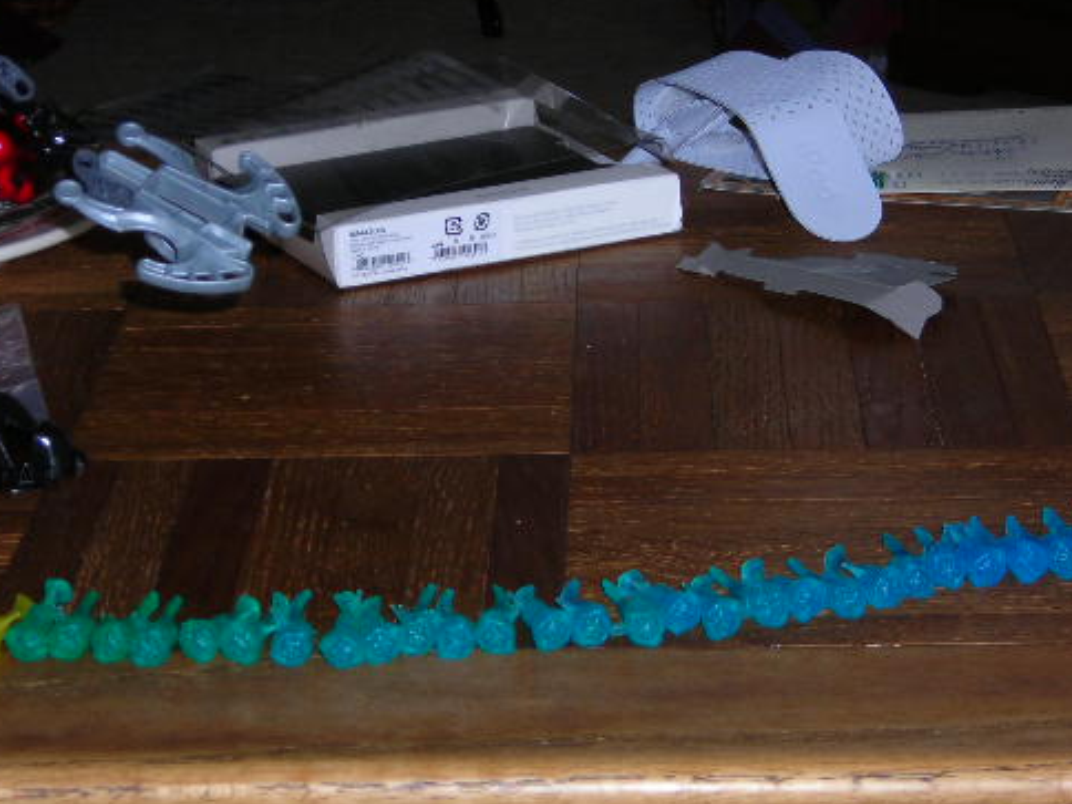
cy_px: 392
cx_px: 498
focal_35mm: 119
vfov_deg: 12.5
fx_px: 3685
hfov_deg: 16.5
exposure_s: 1/60.1
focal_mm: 14.8
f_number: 4.6
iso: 50
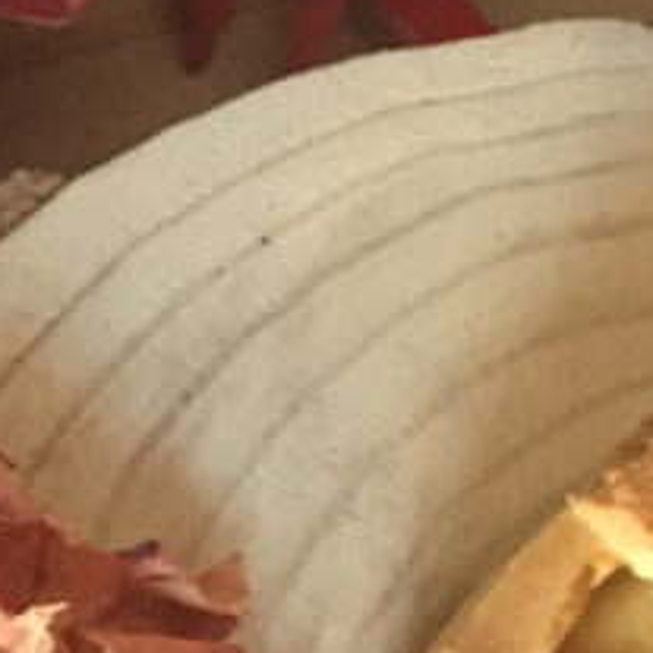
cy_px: 6
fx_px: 3095
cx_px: -997
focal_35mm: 145
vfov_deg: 11.9
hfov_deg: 10.2
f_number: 2.2
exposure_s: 1/33
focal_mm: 4.15
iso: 250
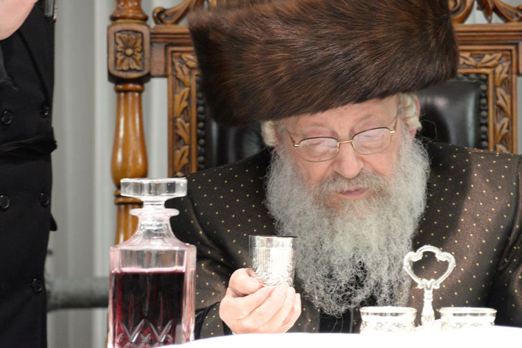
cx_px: 354
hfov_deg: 4.0
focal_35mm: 509
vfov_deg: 2.7
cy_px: 134
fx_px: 7381
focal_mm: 300
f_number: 6.3
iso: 2500
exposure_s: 1/80
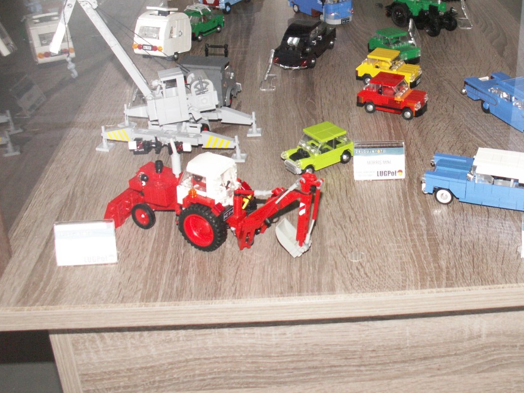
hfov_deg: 38.5
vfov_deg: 29.4
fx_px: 742
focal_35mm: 49
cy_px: 126
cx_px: 350
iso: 160
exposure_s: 1/125
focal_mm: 5.86
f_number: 2.8
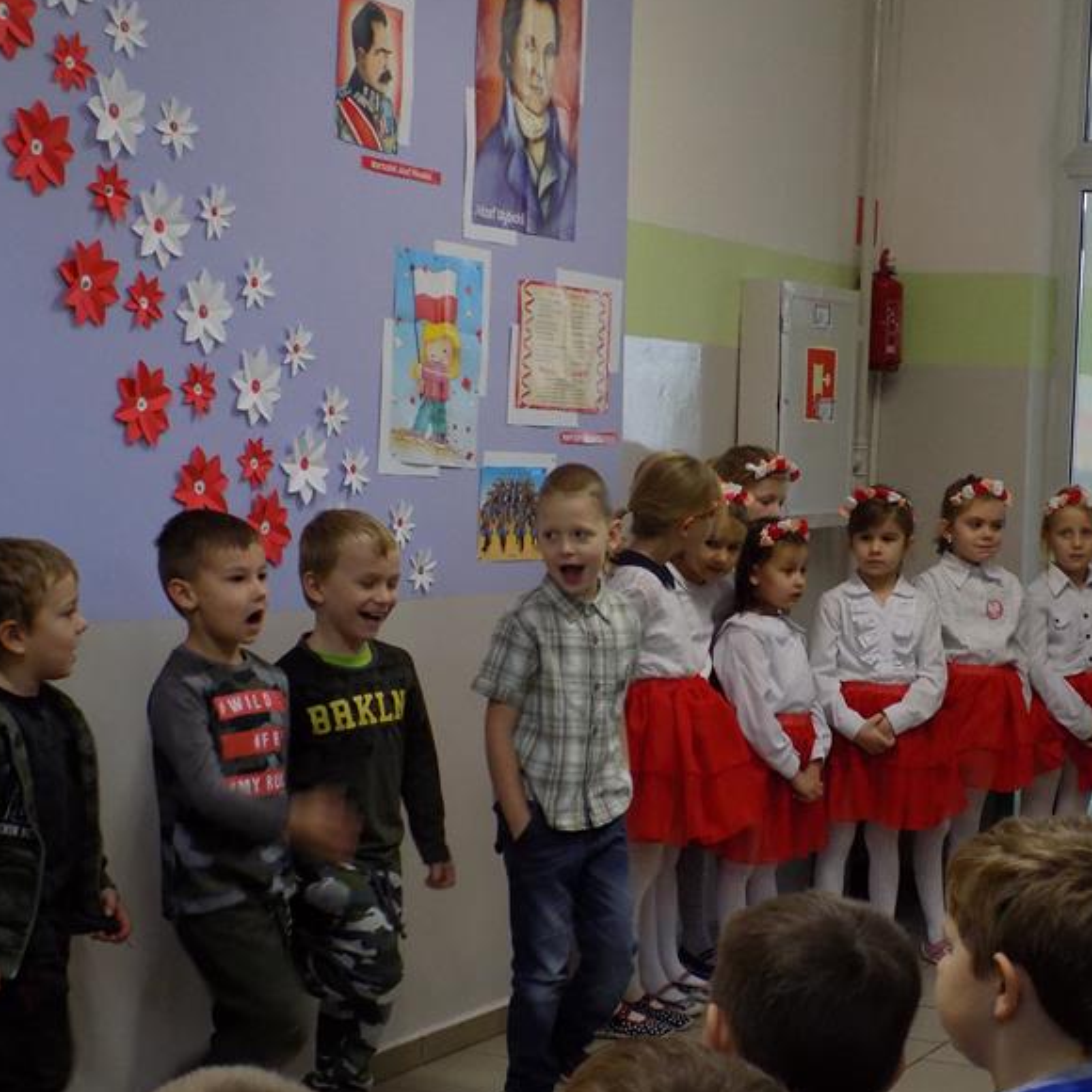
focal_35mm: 64
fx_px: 2284
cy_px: 680
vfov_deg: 26.8
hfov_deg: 26.7
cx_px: 747
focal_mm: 7.3
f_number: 3.6
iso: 250
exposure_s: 1/30
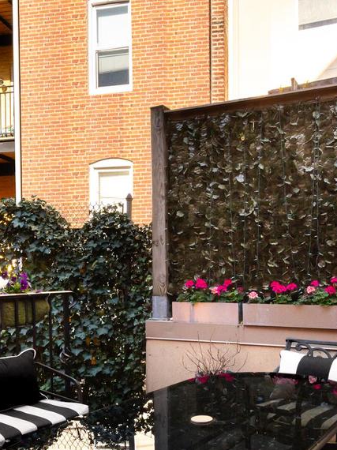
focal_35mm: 34
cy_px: 276
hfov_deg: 41.6
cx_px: 197
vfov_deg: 53.5
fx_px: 442
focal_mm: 14
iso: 800
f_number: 10
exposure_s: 1/500
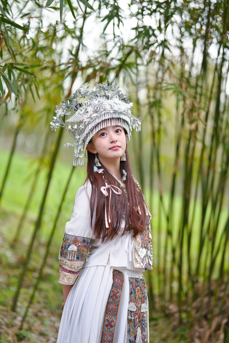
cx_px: 114
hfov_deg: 16.1
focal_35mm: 85
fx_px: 811
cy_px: 172
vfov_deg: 23.9
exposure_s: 1/1000
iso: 100
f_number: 1.4
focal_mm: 85
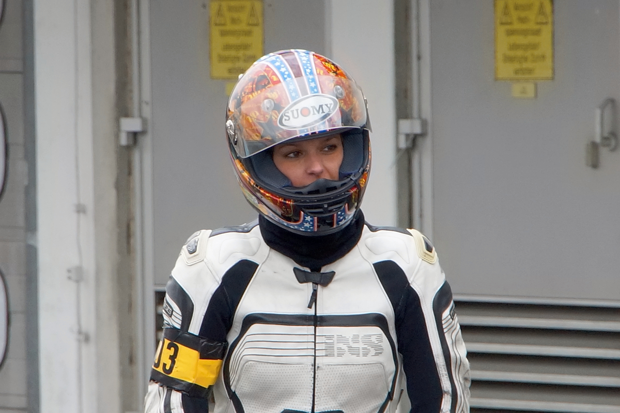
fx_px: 4650
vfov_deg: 5.1
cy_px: 206
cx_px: 310
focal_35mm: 270
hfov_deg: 7.6
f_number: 10
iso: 400
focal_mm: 180
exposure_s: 1/160
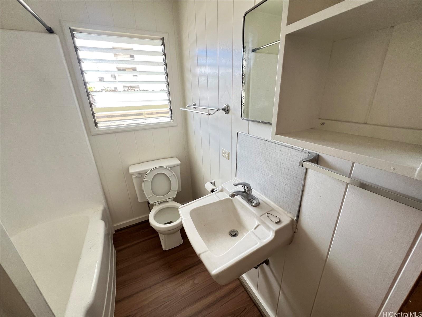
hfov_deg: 106.2
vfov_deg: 89.9
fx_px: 158
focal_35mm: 13
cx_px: 211
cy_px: 158
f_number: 1.8
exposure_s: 1/80
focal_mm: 1.57
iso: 250
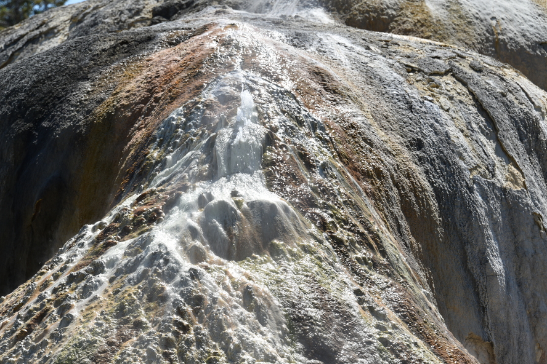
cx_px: 257
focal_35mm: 209
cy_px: 260
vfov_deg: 6.6
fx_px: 3175
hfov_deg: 9.8
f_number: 8
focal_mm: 145
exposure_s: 1/320
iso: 100
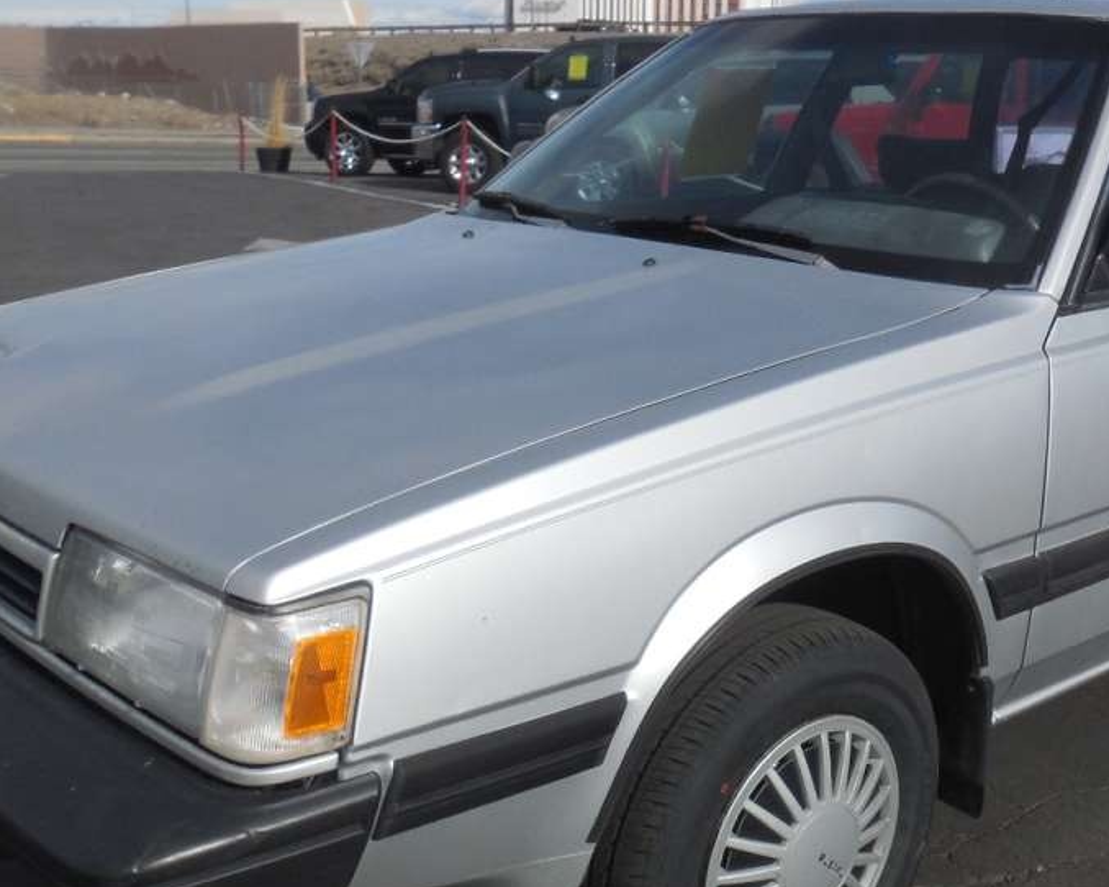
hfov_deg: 40.8
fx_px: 1476
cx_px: 708
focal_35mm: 45
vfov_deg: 33.4
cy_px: 439
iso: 125
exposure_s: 1/2000
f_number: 3.5
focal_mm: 4.6
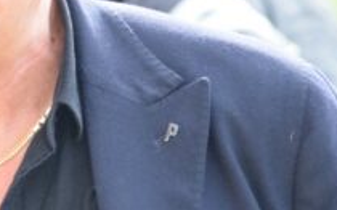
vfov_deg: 2.2
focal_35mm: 587
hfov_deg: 3.6
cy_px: 71
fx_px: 5388
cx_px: -120
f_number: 5.6
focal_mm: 116
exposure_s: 1/800
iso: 1600
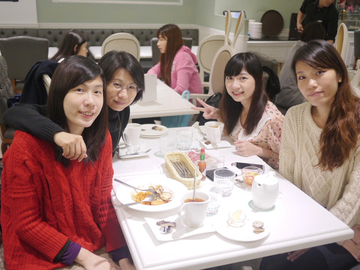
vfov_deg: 36.0
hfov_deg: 46.8
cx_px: 180
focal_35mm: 40
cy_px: 135
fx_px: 416
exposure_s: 1/100
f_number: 1.7
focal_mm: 20
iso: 160
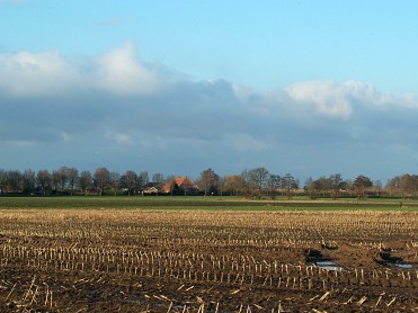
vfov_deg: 17.6
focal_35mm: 84
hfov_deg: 23.3
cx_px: 220
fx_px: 1014
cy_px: 168
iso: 400
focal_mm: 48
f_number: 9.5
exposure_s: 1/500
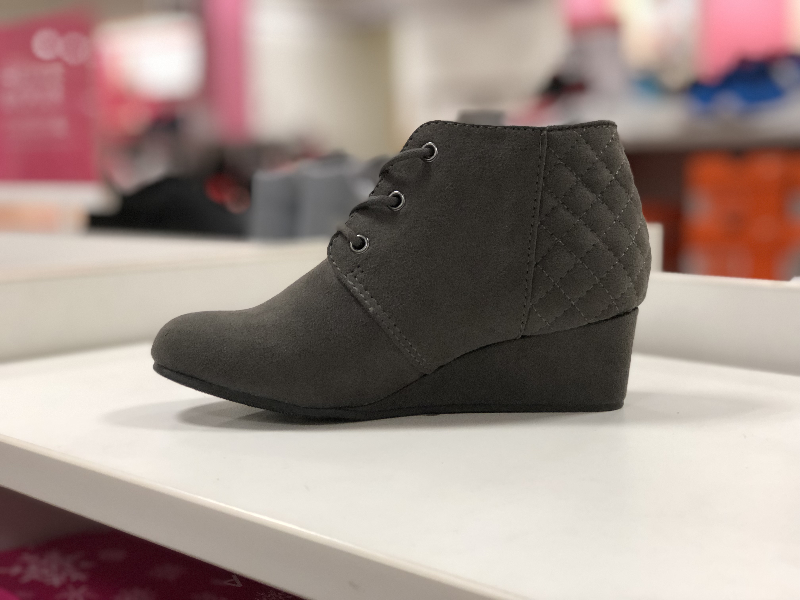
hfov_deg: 33.8
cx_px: 400
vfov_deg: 25.7
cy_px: 300
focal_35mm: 57
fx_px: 1317
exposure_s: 1/30
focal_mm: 6.6
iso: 125
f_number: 2.8
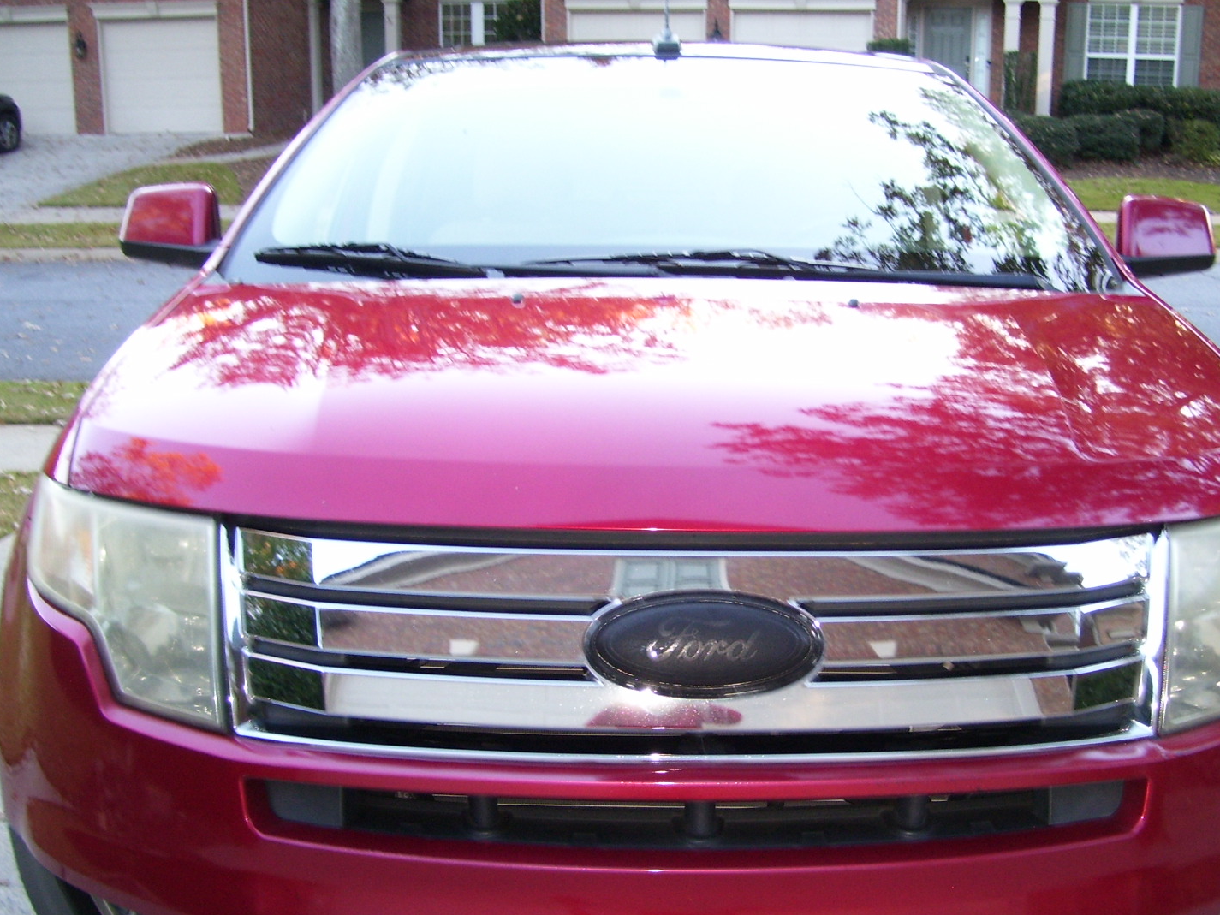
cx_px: 697
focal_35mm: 43
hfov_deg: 43.7
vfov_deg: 33.5
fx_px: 1516
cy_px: 526
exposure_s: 1/60
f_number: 2.7
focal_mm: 6
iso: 125
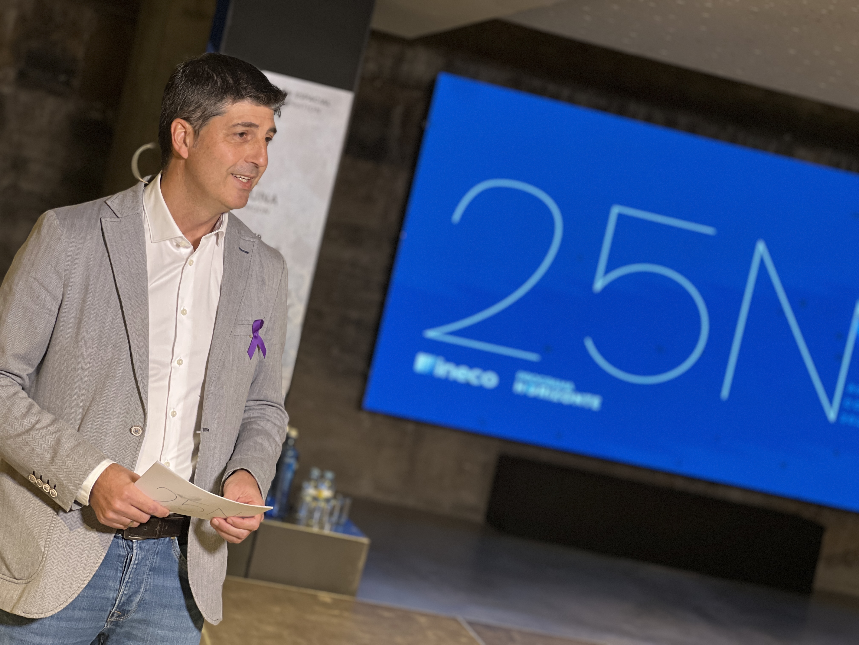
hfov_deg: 25.3
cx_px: 430
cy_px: 322
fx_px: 1911
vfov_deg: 19.1
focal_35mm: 77
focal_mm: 9
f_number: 2.8
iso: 250
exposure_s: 1/33
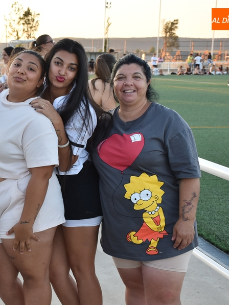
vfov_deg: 26.3
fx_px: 652
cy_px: 152
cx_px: 14
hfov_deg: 19.5
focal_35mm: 74
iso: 400
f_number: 5.6
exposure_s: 1/125
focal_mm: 34
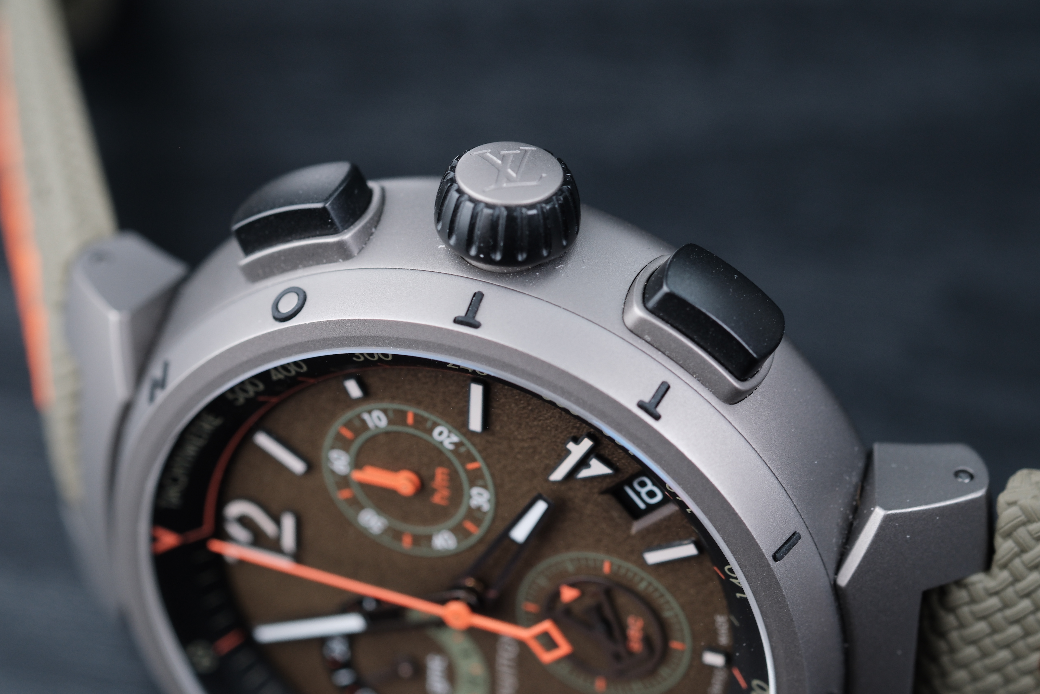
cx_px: 520
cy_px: 347
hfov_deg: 22.6
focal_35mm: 90
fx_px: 2600
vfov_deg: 15.2
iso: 640
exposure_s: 1/60
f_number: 5.6
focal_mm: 60
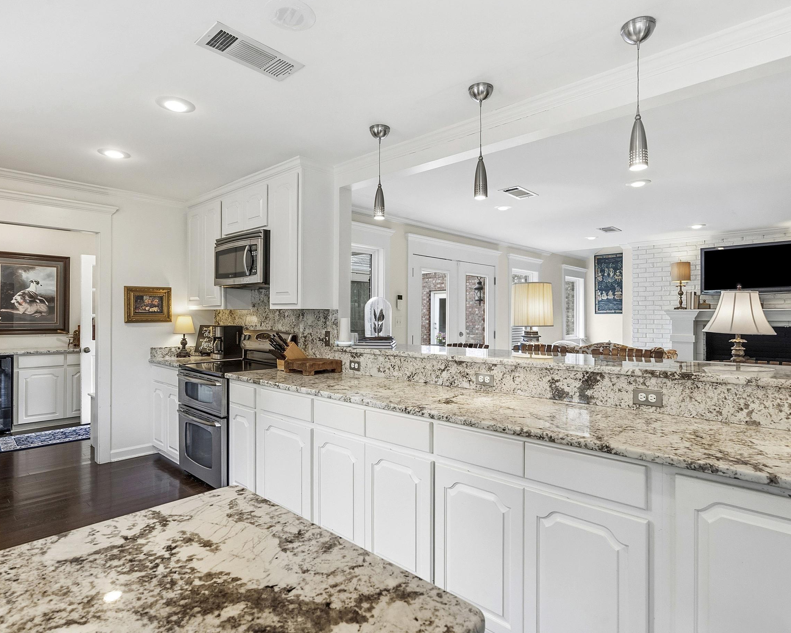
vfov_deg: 70.8
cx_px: 402
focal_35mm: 19
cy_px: 313
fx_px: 445
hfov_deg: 83.3
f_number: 9
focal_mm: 16
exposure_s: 1/250
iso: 1250
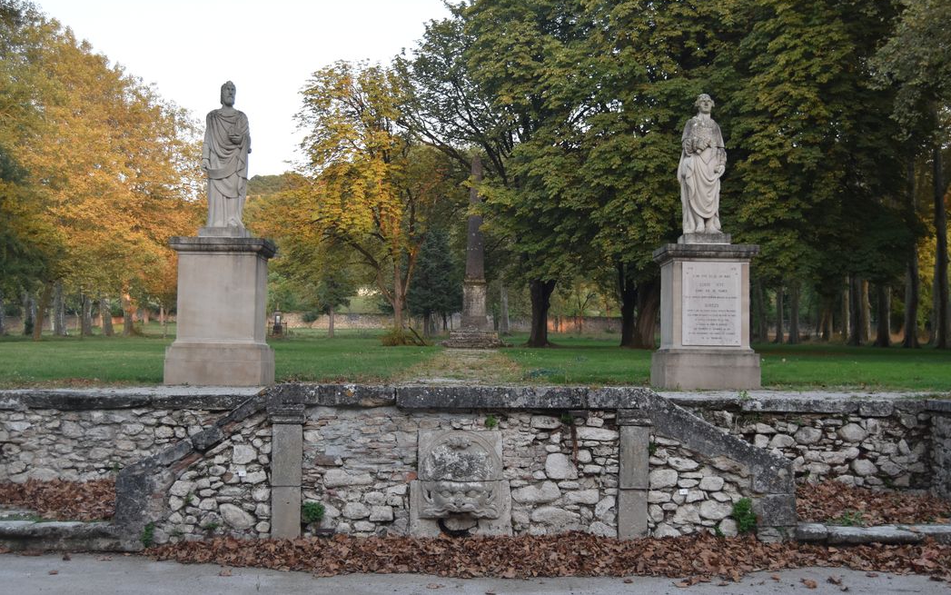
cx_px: 476
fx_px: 1232
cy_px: 278
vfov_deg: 27.1
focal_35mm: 48
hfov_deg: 42.2
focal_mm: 31
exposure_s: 1/100
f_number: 5
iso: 400
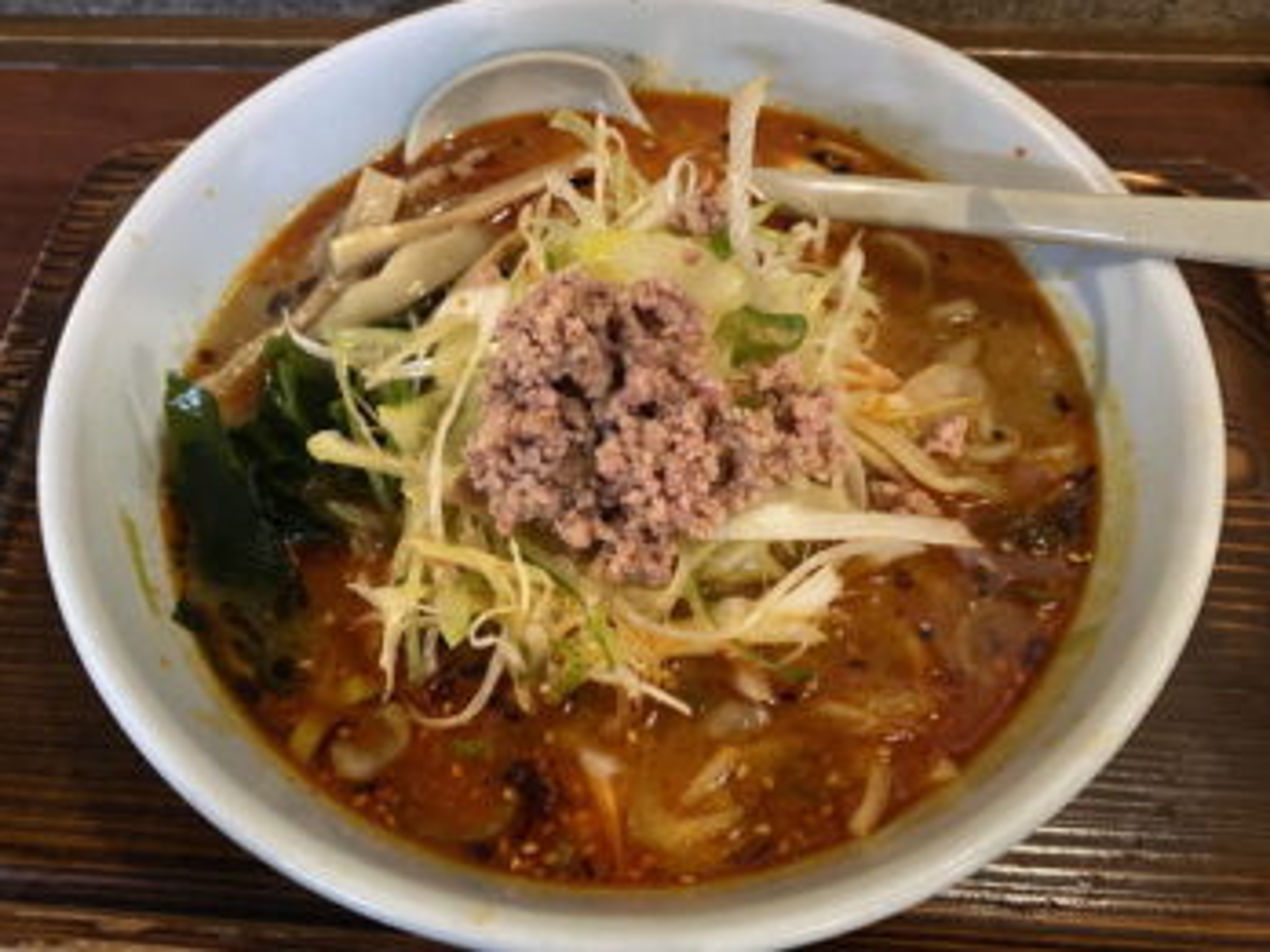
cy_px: 472
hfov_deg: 63.4
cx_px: 611
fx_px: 1027
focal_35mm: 28
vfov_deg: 49.7
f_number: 1.8
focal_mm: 4.25
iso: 500
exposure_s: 1/25
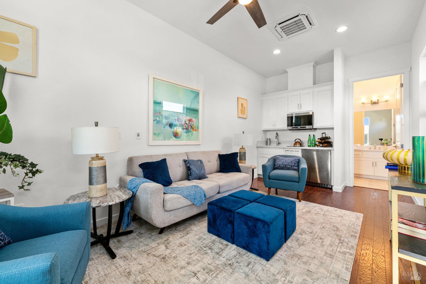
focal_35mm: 14
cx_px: 213
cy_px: 142
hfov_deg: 104.3
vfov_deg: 81.2
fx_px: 166
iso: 100
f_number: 10
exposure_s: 1/2.5
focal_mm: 14
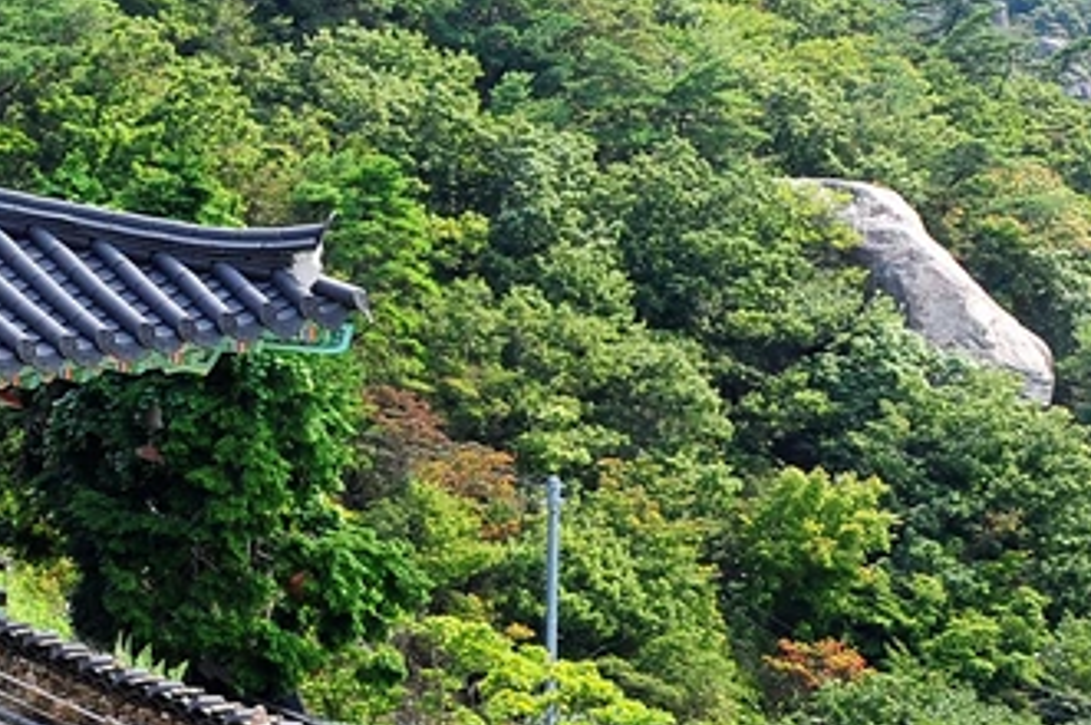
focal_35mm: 87
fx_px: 2634
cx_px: -363
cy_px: 224
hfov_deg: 21.1
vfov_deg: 15.6
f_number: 20
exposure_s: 1/10
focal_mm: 24
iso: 200
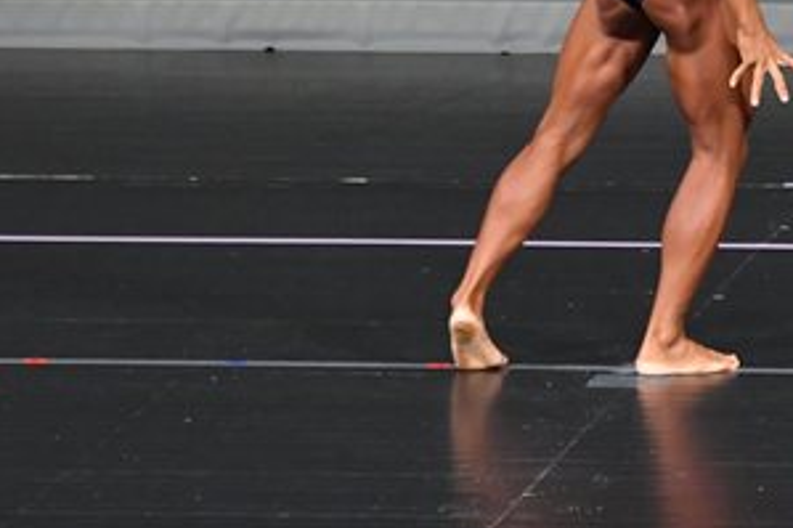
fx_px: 12835
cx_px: 723
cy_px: -146
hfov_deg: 3.5
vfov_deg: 2.4
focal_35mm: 583
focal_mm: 150
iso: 4000
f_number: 5.6
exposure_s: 1/400
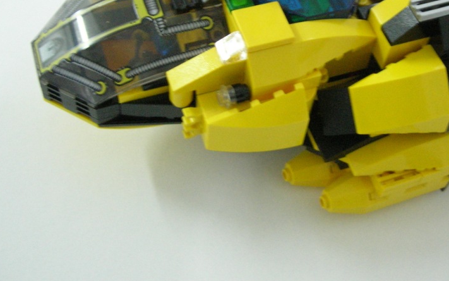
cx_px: 295
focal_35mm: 58
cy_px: 58
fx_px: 710
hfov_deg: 34.8
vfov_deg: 22.1
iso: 400
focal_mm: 7.8
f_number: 2.8
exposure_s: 1/25.4
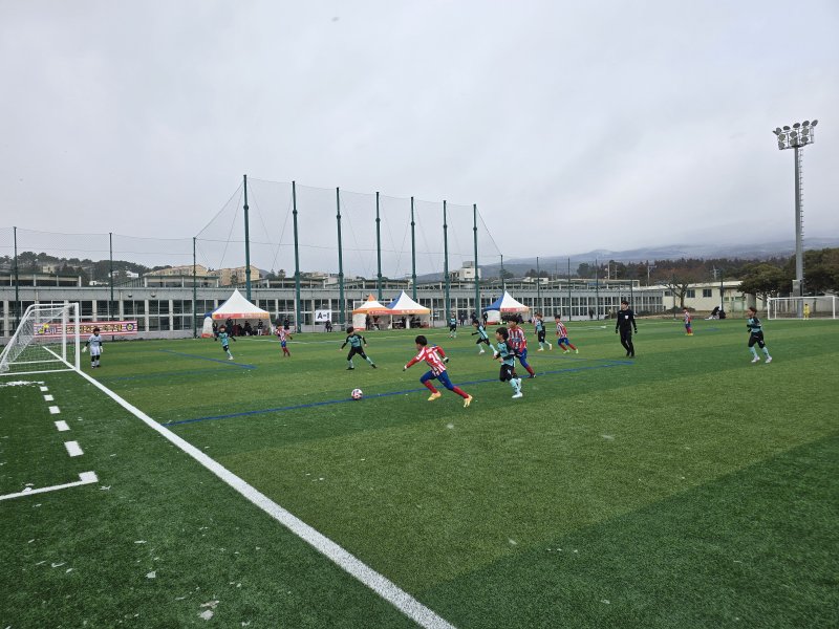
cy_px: 314
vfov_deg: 58.9
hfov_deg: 73.9
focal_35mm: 23
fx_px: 557
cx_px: 420
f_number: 1.7
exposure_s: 1/335
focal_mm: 6.3
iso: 12
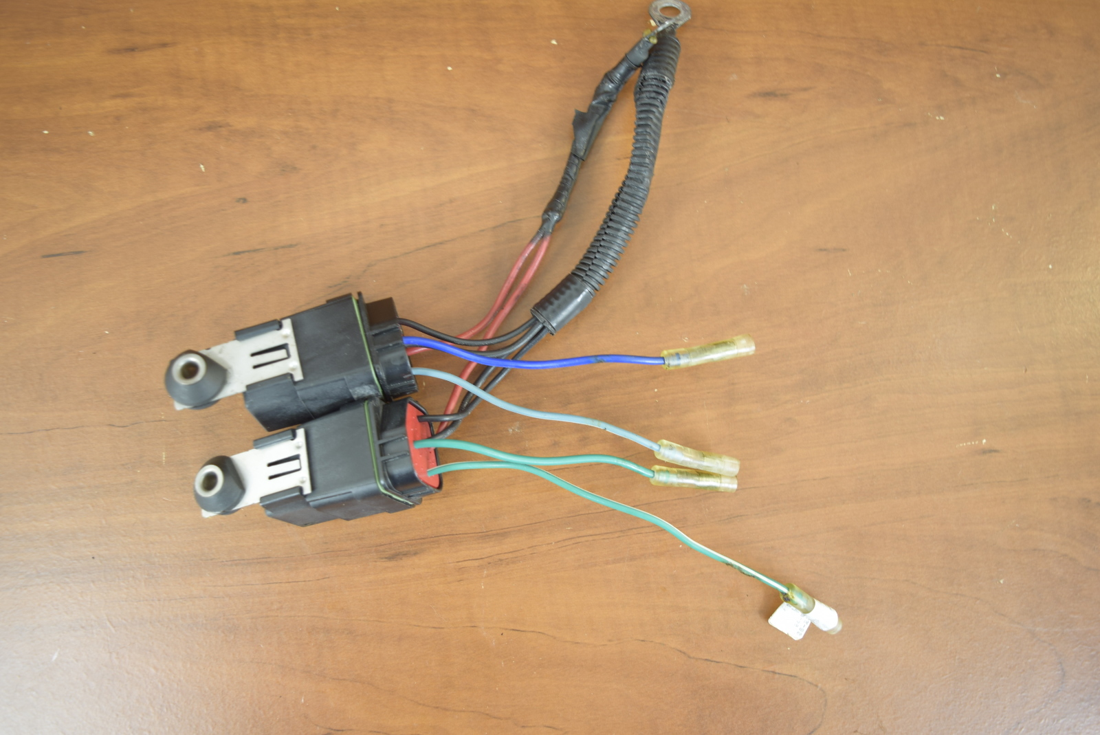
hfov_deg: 59.5
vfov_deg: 41.8
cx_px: 550
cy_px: 368
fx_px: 963
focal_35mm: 32
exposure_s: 1/30
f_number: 3.8
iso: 160
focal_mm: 21
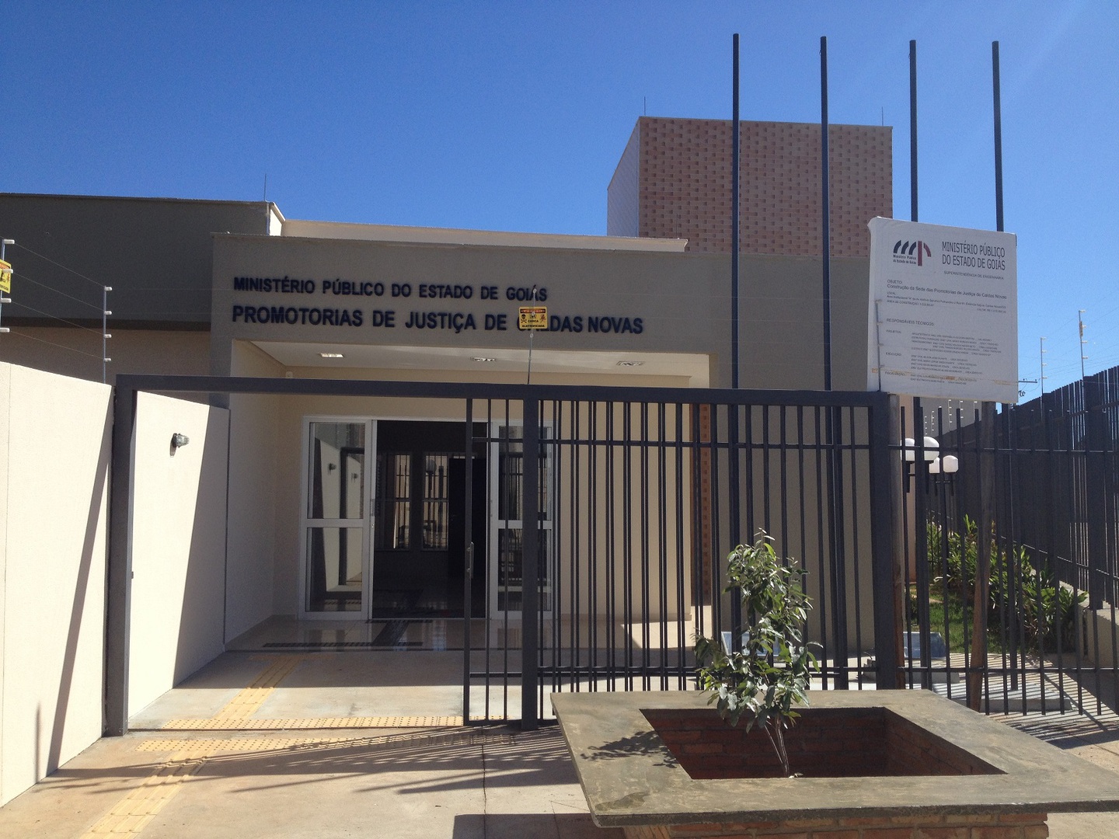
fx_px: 1131
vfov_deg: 40.7
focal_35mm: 35
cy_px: 420
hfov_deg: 52.6
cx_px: 560
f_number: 2.4
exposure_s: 1/1842
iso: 50
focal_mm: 4.28
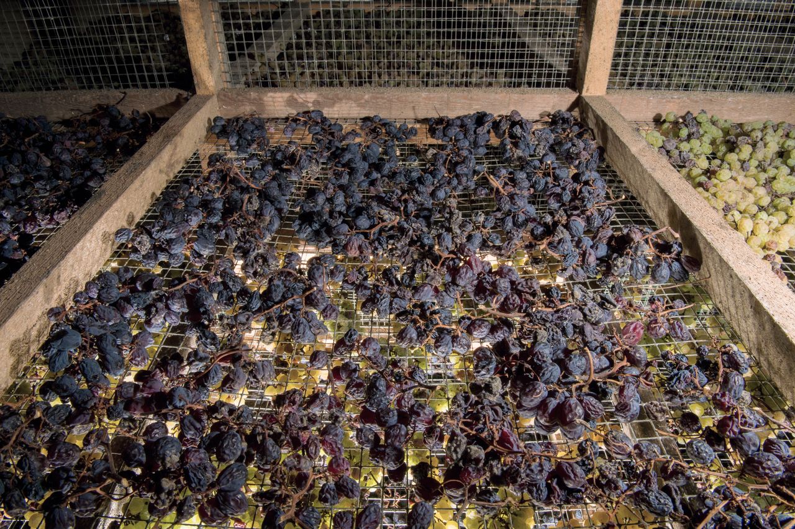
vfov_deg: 53.1
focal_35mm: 24
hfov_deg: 73.8
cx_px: 398
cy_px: 264
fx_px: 530
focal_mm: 24
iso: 400
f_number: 22
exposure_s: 1/250
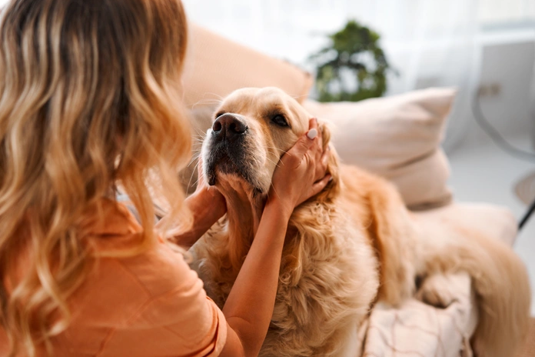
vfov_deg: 24.2
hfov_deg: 35.6
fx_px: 832
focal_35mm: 56
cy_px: 179
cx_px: 266
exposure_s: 1/400
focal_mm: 55
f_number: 2.8
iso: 320
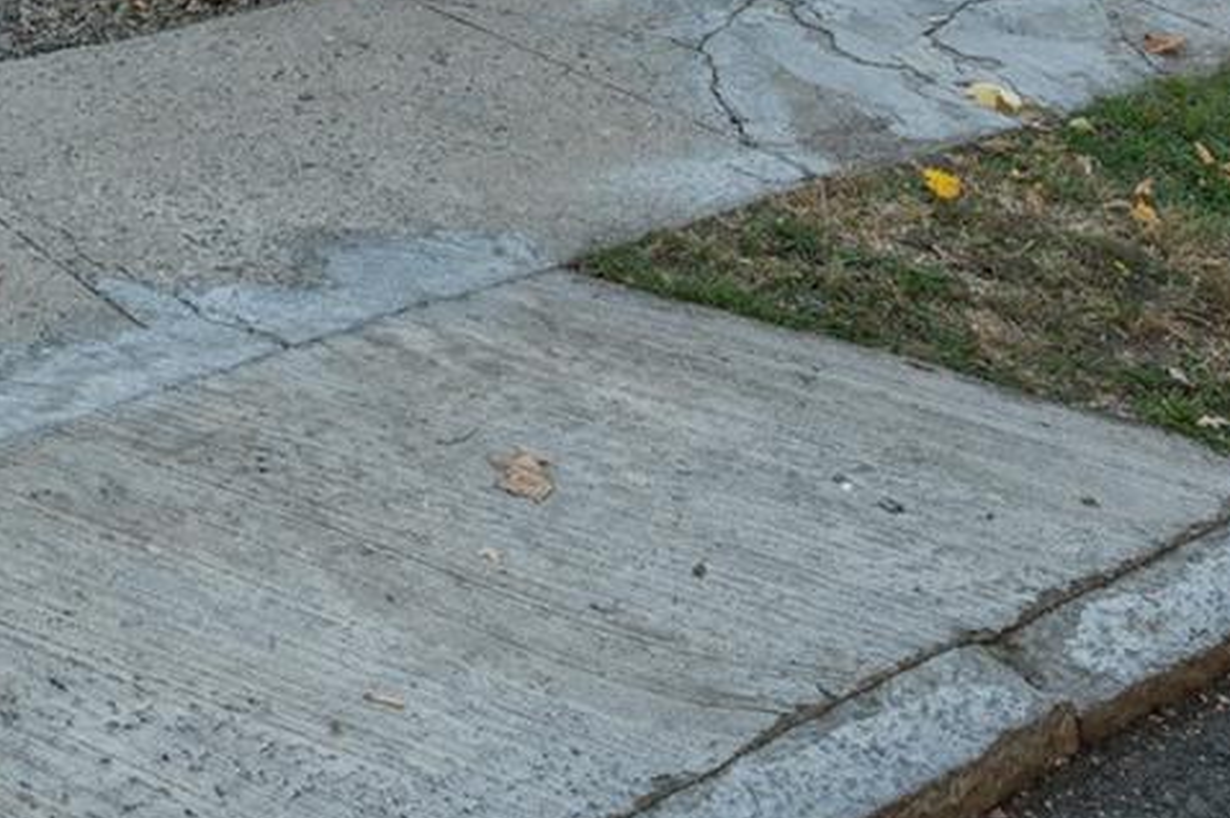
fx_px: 2049
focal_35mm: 60
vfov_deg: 17.1
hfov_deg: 29.2
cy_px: -787
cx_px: -214
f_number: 11
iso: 200
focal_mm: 14
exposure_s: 1/80
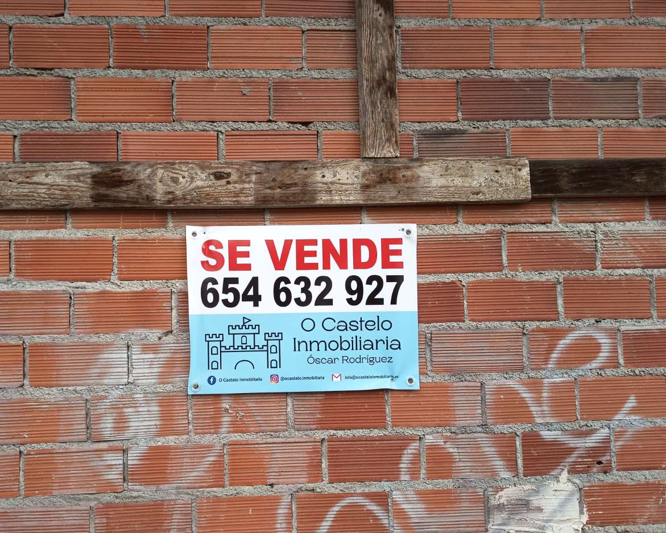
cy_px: 319
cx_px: 263
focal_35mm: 30
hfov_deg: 58.2
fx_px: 591
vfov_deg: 48.2
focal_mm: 5.24
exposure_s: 1/100
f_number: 1.7
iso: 92
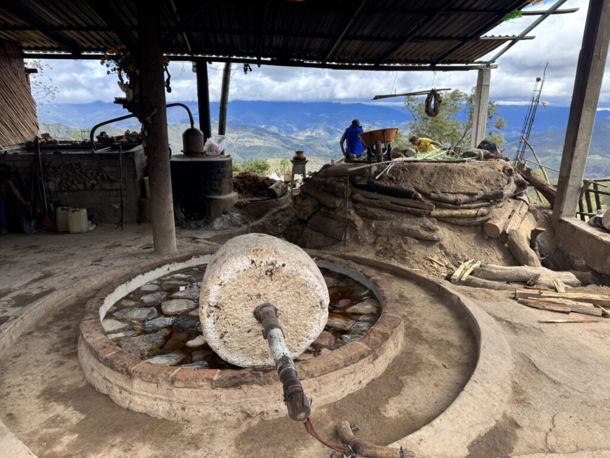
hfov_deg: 71.6
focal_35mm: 24
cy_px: 229
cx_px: 305
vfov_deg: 56.8
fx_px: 423
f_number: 1.8
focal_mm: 6.8
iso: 80
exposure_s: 1/1339
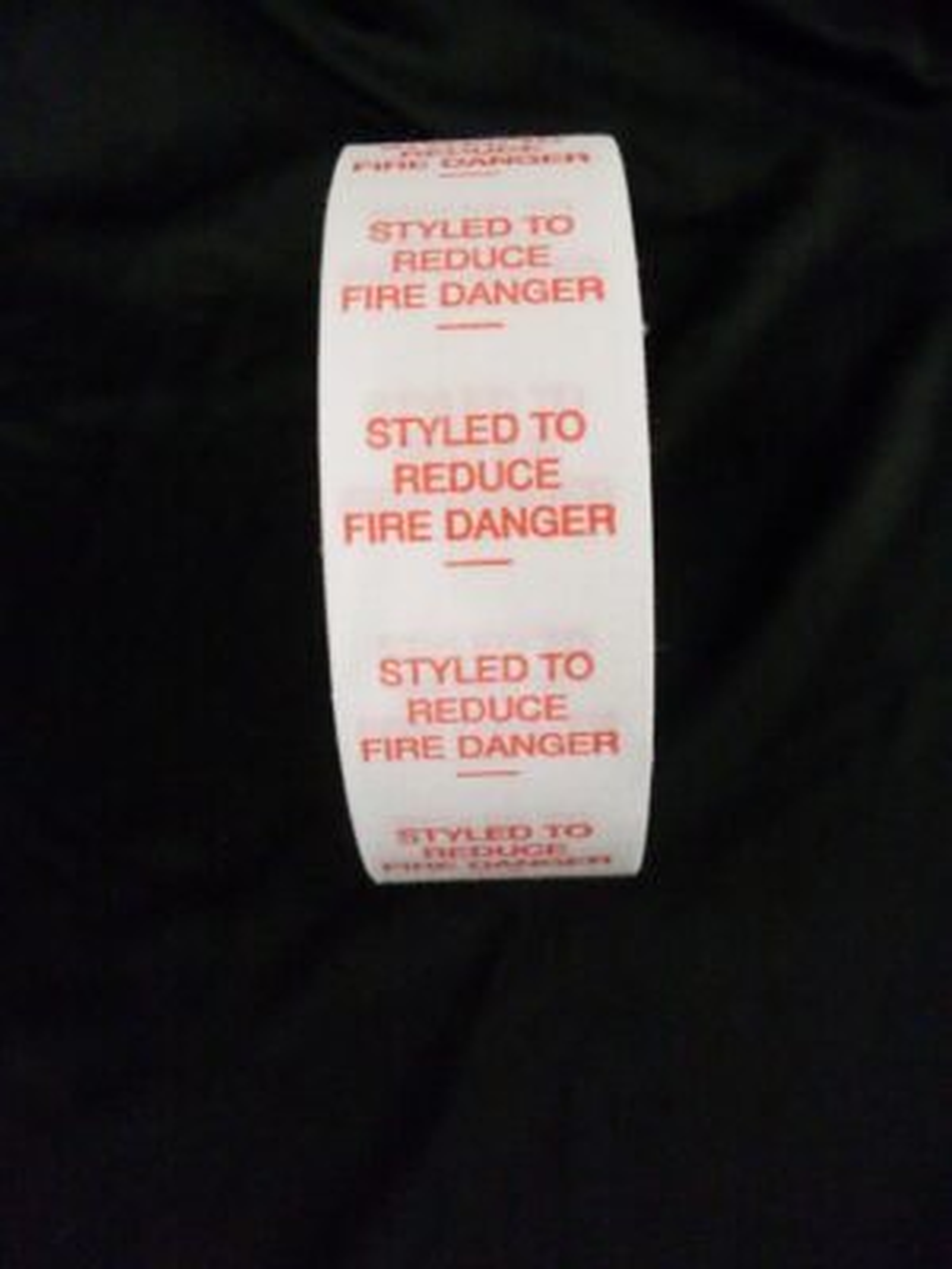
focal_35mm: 38
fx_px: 1393
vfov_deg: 49.0
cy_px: 634
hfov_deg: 37.7
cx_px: 476
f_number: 2.8
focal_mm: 6.3
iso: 200
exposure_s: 1/20
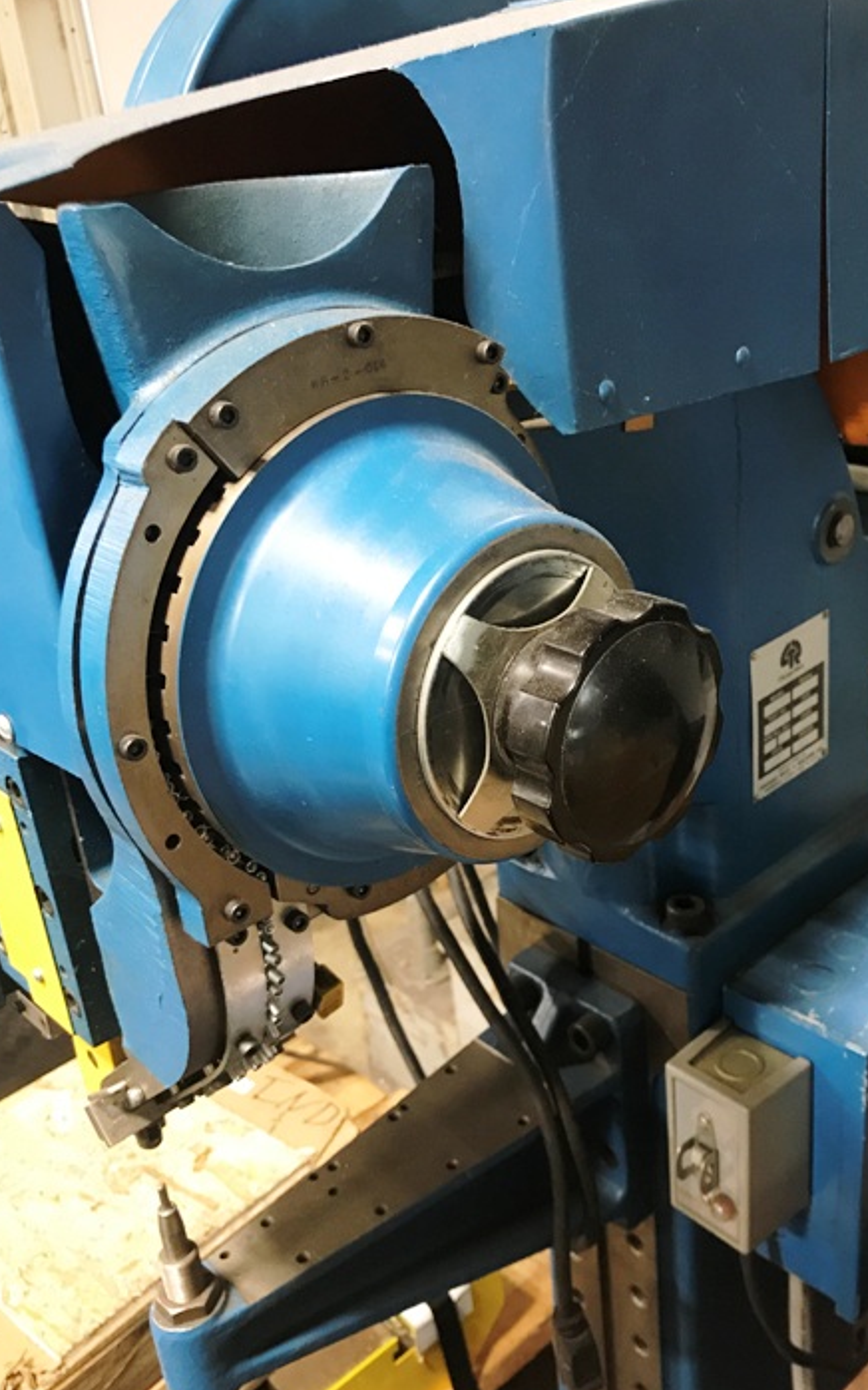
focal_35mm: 34
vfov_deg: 56.7
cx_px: 536
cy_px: 707
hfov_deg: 37.1
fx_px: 1287
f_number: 1.8
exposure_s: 1/15
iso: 80
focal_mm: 3.99
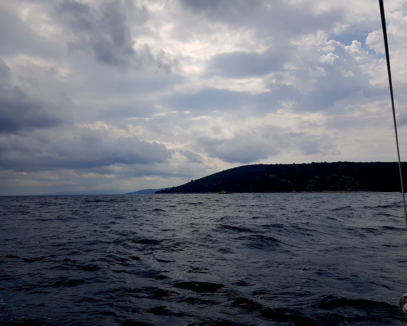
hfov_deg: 62.2
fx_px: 337
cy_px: 158
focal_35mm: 28
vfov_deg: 51.5
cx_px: 206
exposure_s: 1/5120
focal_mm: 4.2
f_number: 1.7
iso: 50
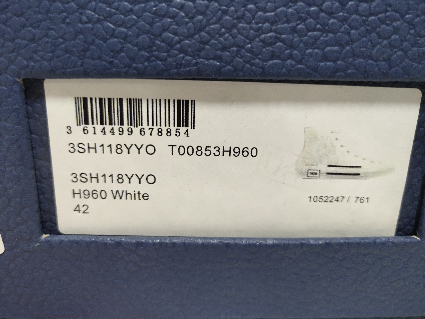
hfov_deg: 60.0
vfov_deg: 46.8
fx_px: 368
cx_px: 212
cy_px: 160
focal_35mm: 30
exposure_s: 1/100
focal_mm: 4.35
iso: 241
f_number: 1.79
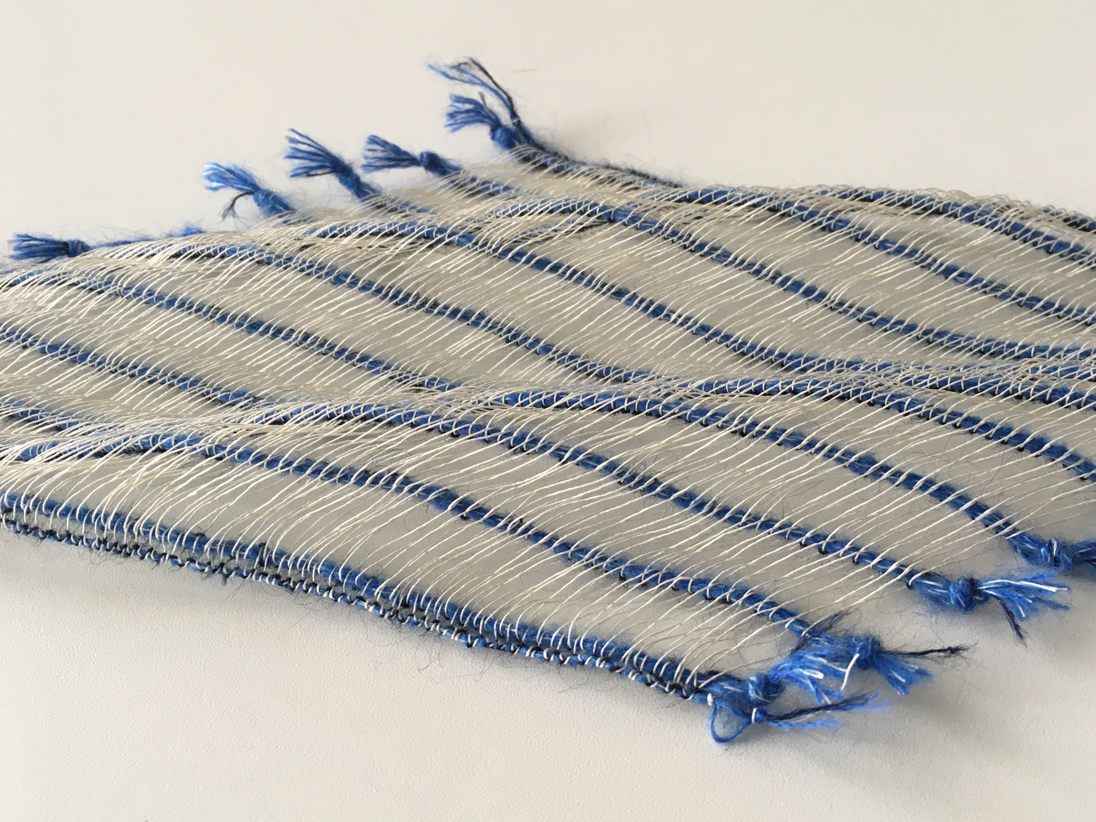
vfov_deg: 42.9
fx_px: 1045
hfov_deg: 55.2
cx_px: 607
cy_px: 411
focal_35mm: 33
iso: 32
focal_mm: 4.15
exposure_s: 1/33
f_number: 2.2
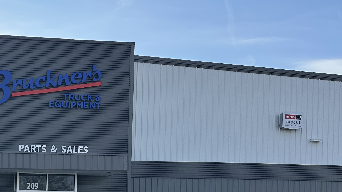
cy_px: 231
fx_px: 490
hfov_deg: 35.7
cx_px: 21
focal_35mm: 54
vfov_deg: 20.7
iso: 80
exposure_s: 1/2591
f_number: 1.78
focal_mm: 6.86
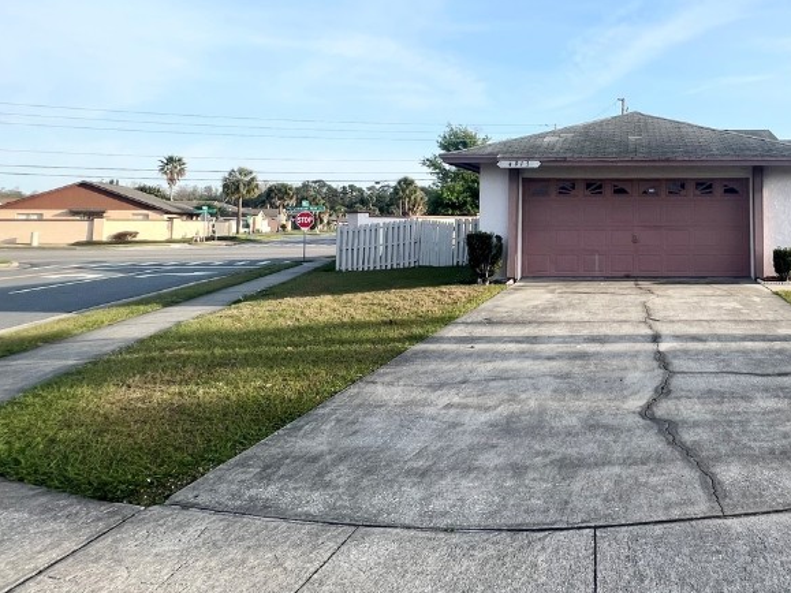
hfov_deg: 67.1
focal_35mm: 23
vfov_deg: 57.3
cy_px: 189
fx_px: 525
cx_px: 631
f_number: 1.8
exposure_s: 1/1143
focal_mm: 1.57
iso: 32
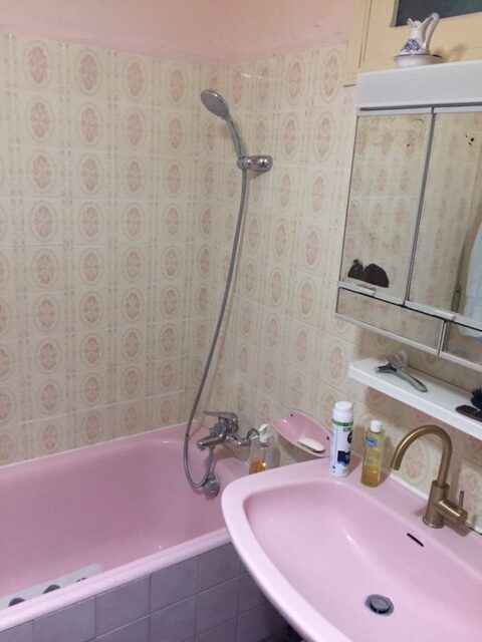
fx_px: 538
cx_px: 241
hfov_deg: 48.2
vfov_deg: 61.7
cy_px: 321
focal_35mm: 29
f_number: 2.2
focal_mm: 4.15
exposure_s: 1/25
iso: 250
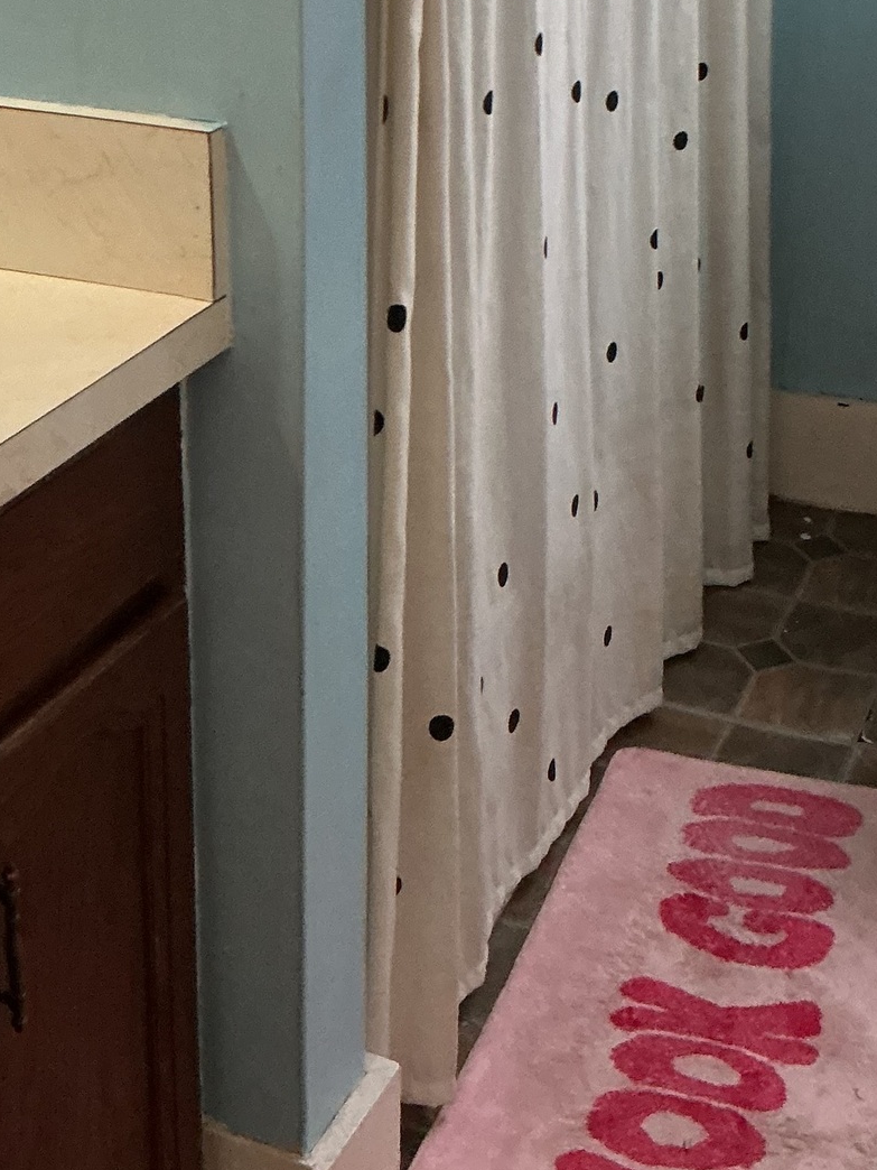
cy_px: 73
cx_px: 532
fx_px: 2162
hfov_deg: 22.9
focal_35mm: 64
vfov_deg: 28.8
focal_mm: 3
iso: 160
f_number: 1.8
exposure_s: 1/60
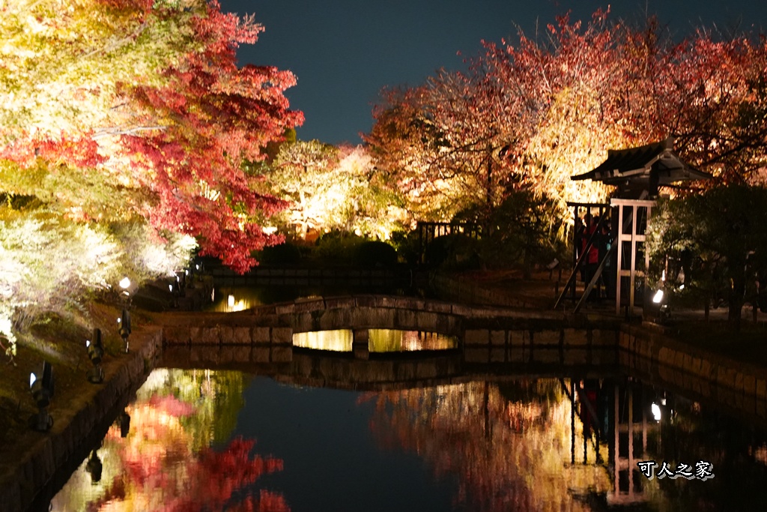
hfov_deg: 25.4
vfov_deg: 17.1
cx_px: 384
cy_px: 256
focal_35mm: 80
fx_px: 1705
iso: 4000
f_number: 2.8
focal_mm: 53.9
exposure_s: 1/15
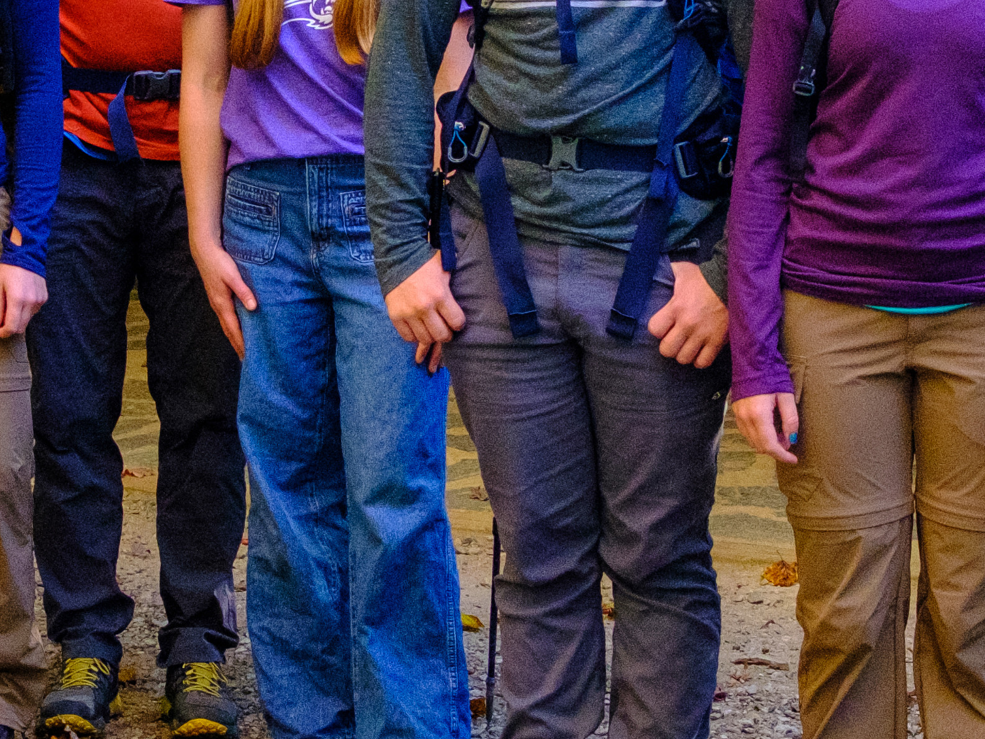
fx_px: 3813
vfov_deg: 11.1
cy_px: 327
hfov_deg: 14.7
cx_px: 330
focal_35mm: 134
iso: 2000
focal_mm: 23
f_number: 8
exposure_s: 1/80
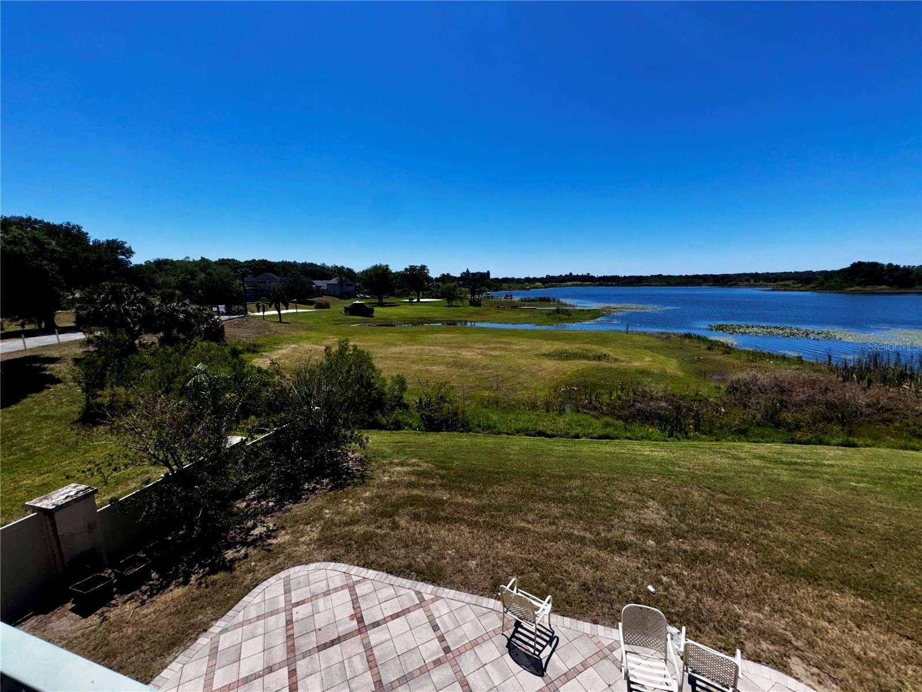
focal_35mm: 14
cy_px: 346
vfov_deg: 85.7
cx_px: 461
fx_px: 373
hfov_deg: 102.1
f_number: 2.2
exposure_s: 1/4132
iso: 32
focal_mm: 2.22
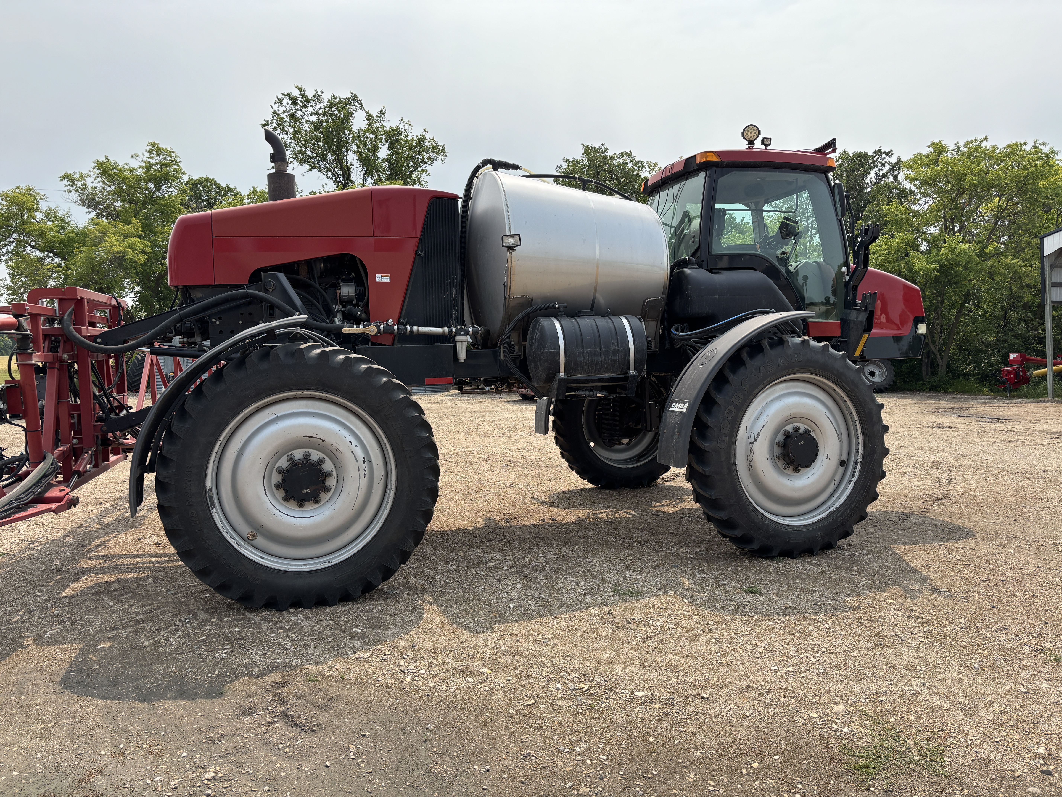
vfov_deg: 53.1
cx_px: 531
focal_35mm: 26
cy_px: 398
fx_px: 798
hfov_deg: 67.3
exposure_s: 1/2242
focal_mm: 5.96
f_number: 1.6
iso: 50
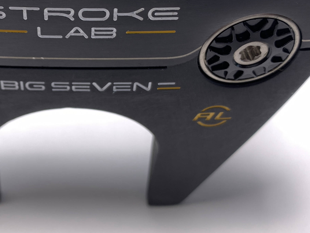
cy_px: 60
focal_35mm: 58
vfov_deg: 25.0
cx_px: 81
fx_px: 520
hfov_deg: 32.6
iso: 25
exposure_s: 1/163
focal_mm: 4.25
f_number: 1.8
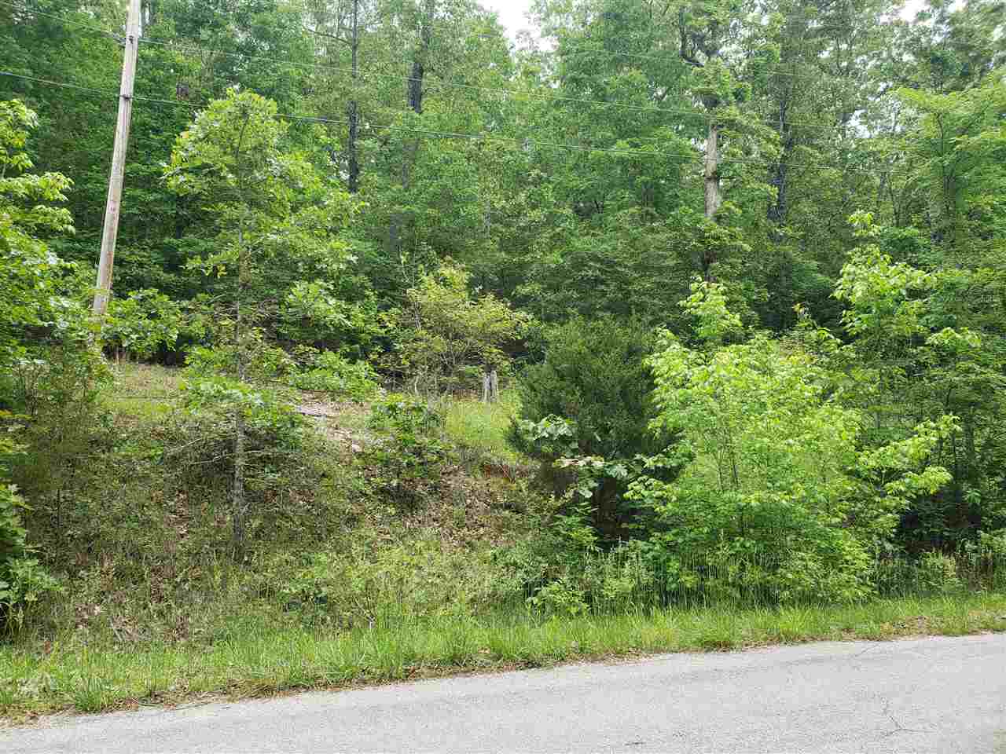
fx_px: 756
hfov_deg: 67.3
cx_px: 503
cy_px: 377
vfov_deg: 53.1
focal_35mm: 26
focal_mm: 4.3
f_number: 2.4
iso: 50
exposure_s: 1/345
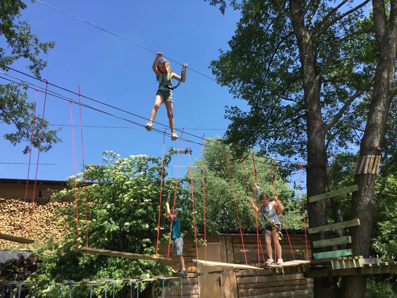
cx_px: 198
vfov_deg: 45.5
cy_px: 149
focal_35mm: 31
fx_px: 356
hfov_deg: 58.3
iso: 25
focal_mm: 3.3
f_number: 2.4
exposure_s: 1/599
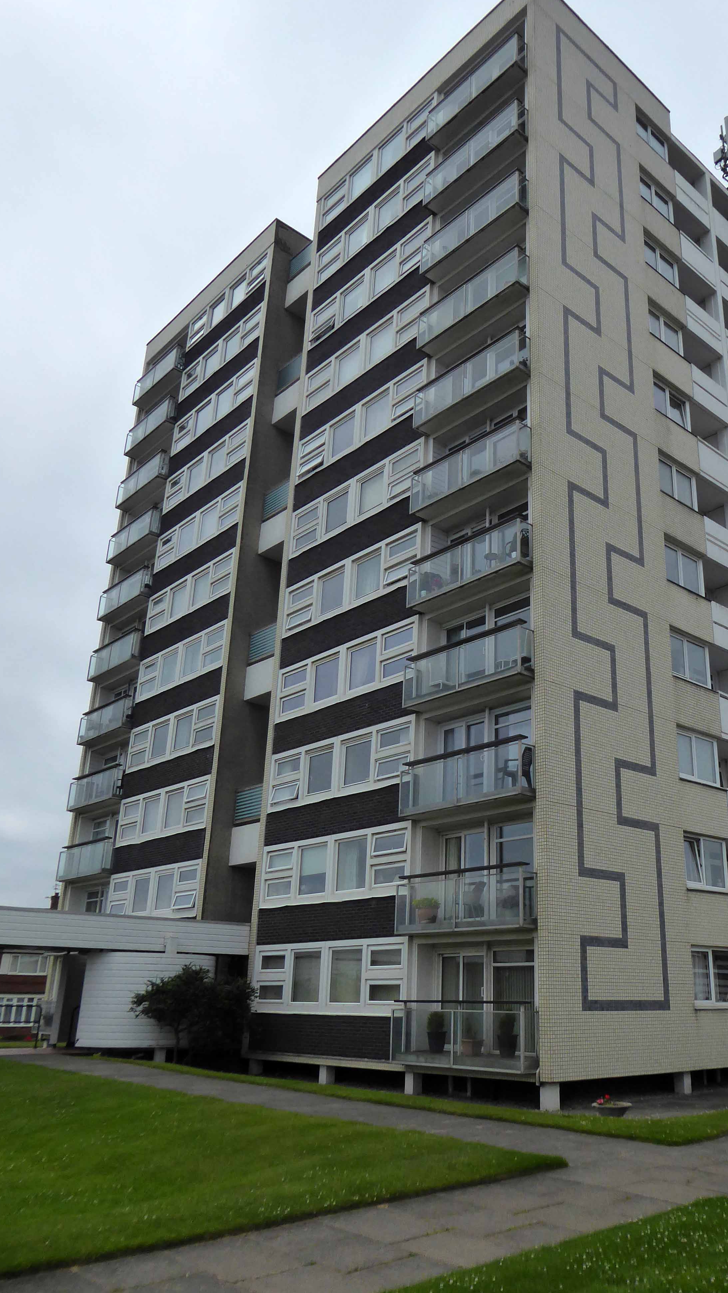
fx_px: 961
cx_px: 489
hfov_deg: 40.9
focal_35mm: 28
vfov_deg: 67.9
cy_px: 629
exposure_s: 1/1600
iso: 125
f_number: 3.5
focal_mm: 4.3
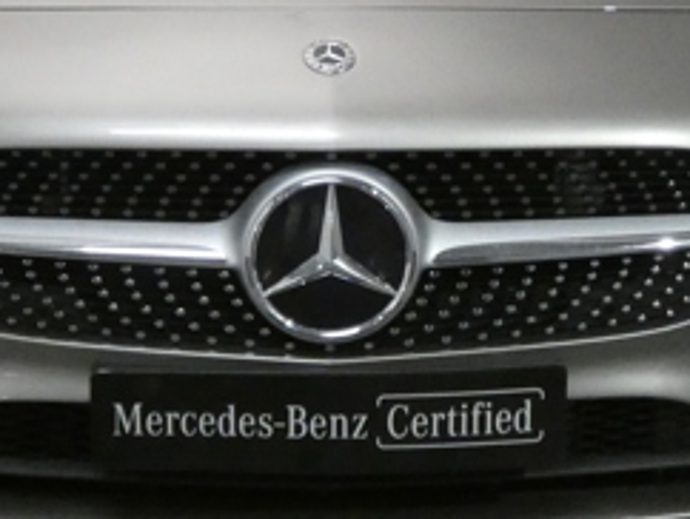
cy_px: 143
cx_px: 331
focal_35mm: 109
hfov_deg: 18.0
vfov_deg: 13.6
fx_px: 2175
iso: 1250
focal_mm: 6
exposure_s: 1/125
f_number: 3.4
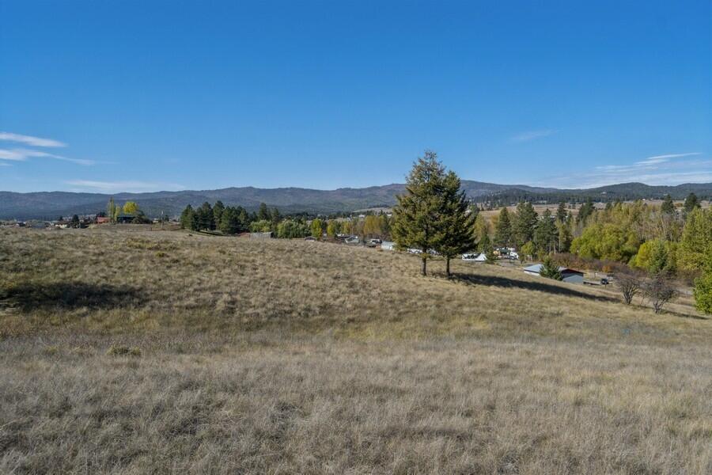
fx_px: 554
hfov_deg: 65.5
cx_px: 356
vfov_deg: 46.4
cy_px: 238
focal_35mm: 28
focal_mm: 19
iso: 200
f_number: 6.3
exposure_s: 1/1600
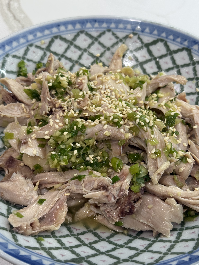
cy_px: 132
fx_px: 368
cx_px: 100
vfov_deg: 39.7
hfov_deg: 30.3
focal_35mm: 48
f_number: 1.78
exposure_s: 1/120
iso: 100
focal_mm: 6.76
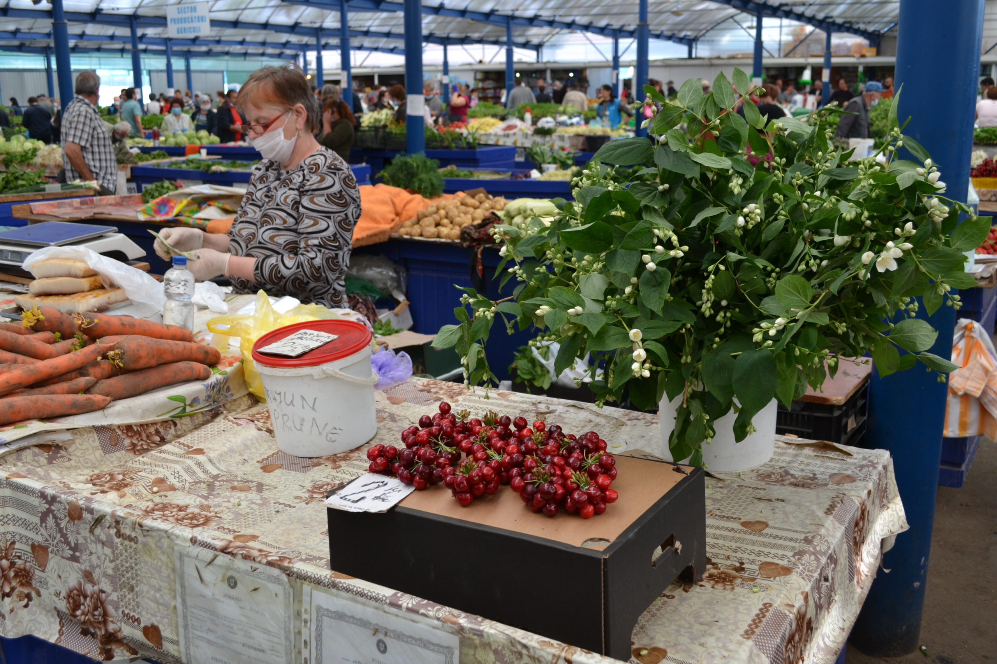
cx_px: 498
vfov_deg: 36.9
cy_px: 332
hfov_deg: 53.1
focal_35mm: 36
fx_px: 997
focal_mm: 24
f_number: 5.6
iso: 320
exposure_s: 1/125
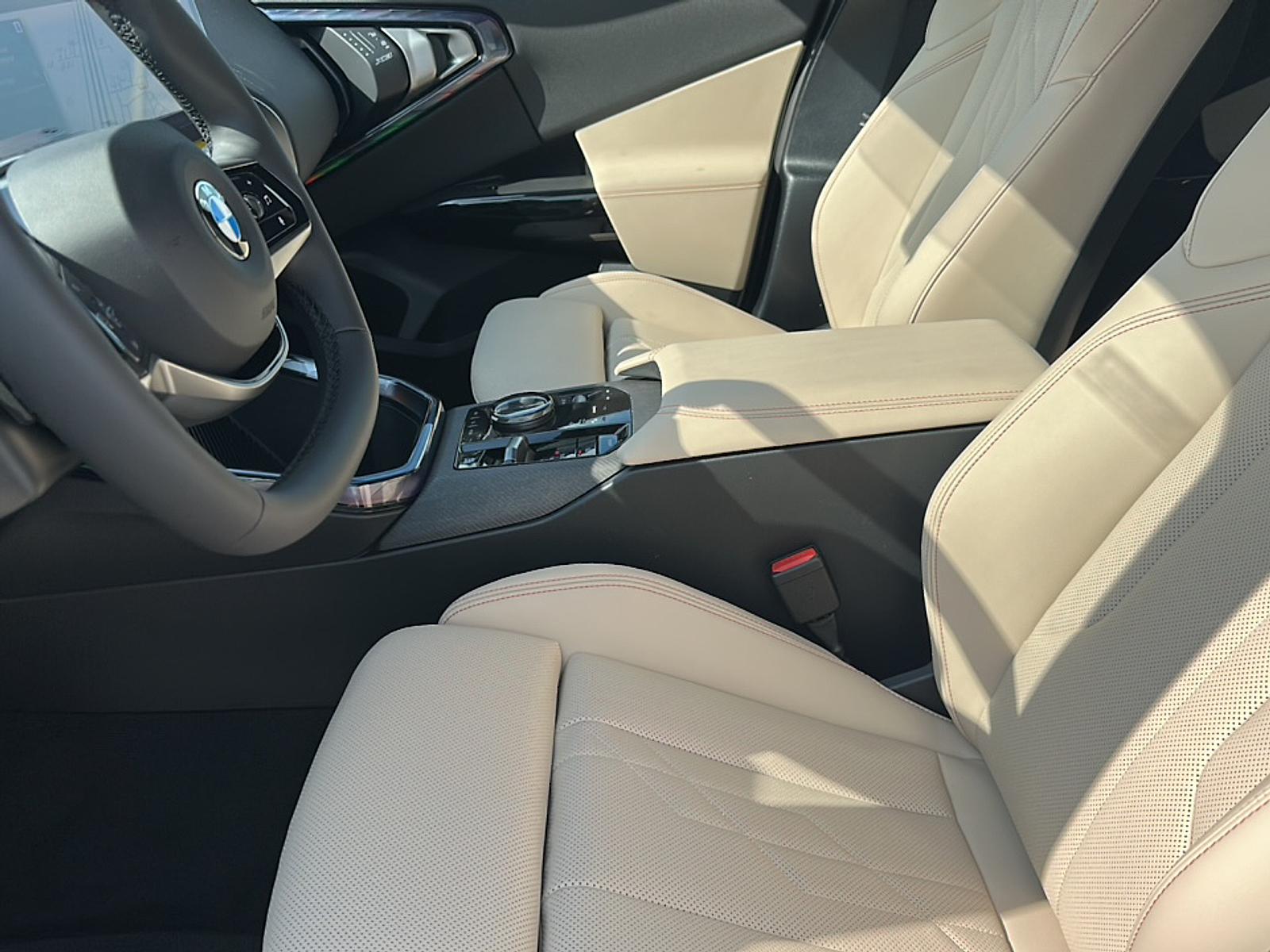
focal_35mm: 25
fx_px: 917
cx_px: 635
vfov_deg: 54.9
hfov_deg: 69.4
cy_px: 476
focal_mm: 6.86
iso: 80
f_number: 1.78
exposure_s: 1/1996
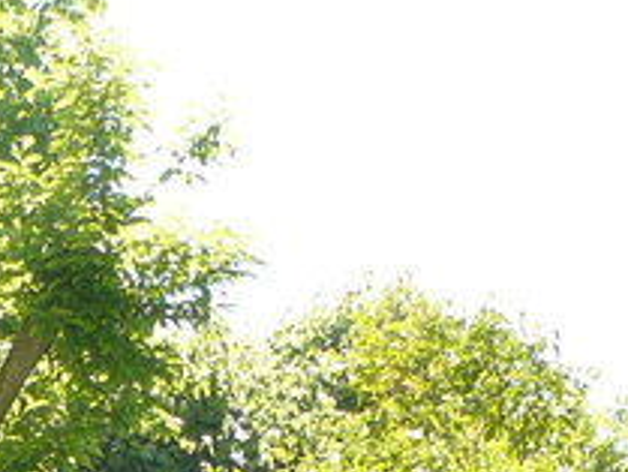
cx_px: -373
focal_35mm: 176
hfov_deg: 10.7
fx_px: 3195
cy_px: 1130
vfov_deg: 7.8
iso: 100
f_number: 4
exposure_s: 1/160
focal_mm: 6
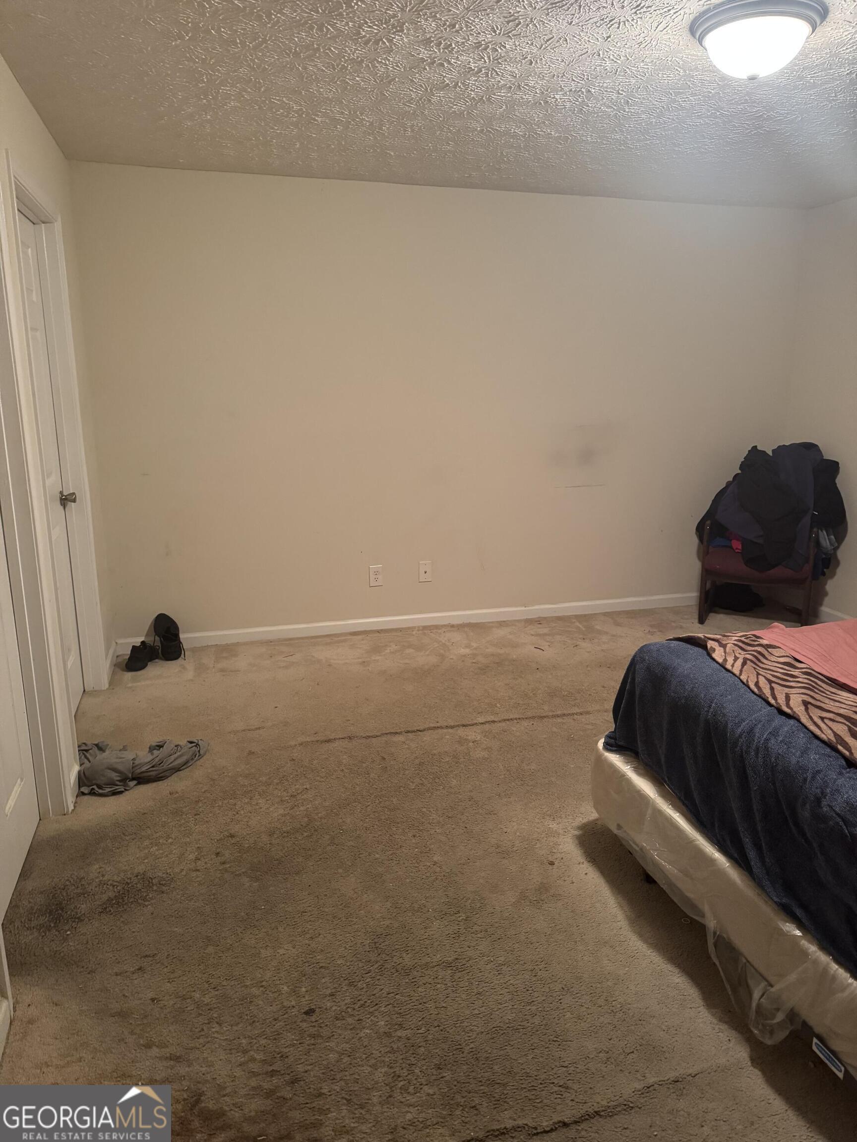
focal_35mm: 24
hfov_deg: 56.8
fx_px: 792
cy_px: 571
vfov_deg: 71.6
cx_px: 428
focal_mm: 6.76
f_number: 1.78
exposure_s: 1/40
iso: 800
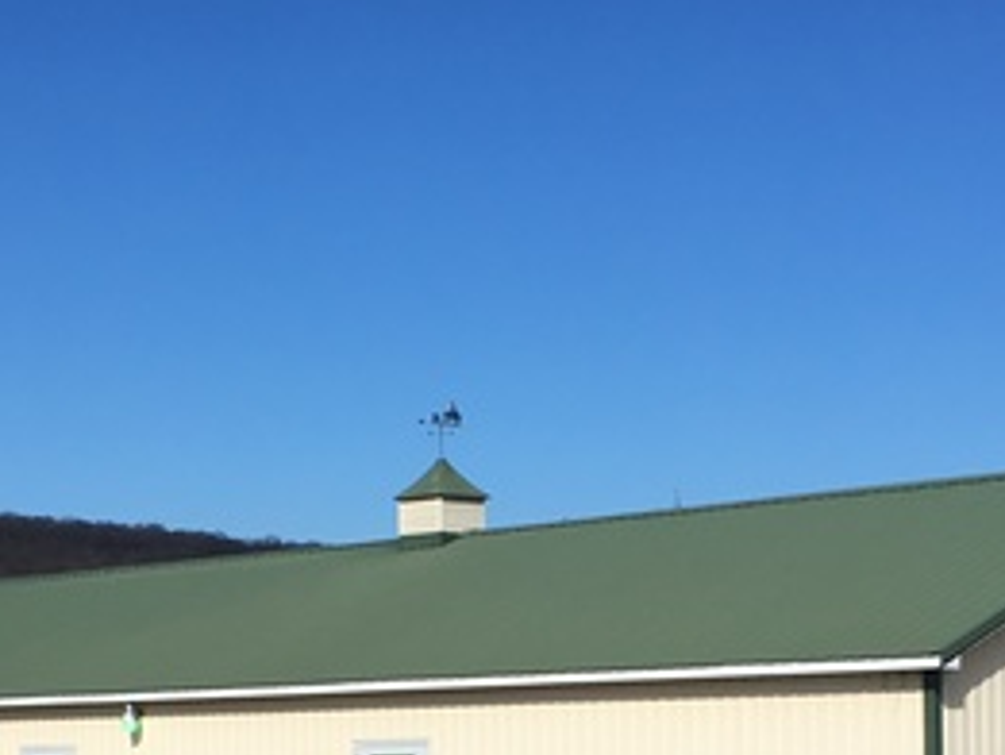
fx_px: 2498
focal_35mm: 86
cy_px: 794
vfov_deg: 16.7
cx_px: 437
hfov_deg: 22.7
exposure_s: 1/2747
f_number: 2.2
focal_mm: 4.15
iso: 25
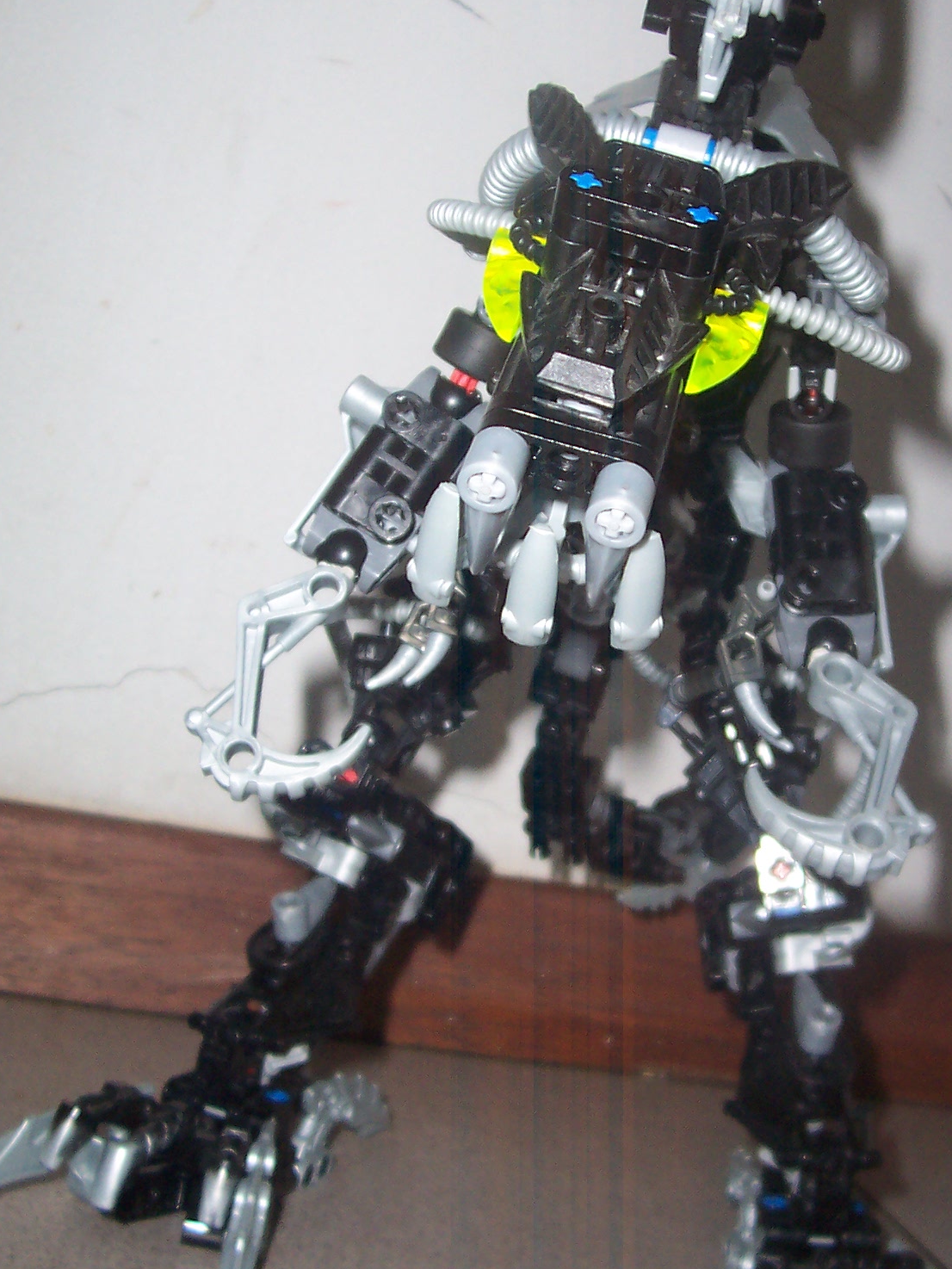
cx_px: 603
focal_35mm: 51
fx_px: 1870
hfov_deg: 28.5
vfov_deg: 37.5
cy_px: 604
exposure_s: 1/60
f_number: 2.8
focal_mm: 5.6
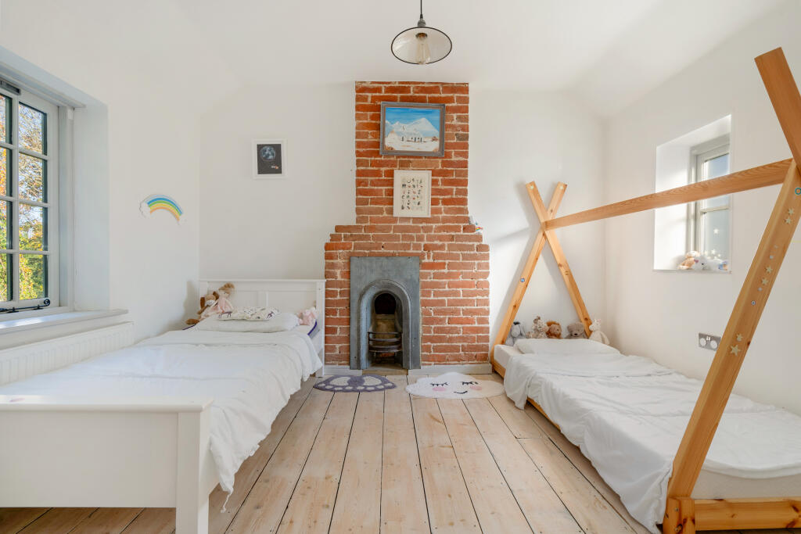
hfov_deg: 93.3
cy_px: 267
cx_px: 400
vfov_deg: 70.5
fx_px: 378
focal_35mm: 17
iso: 320
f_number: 10
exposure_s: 1/5
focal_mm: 17
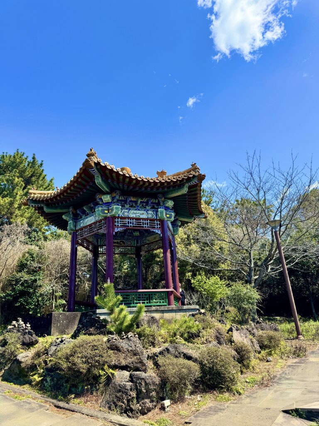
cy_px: 213
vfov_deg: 71.6
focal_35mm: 24
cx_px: 160
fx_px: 295
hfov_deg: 56.8
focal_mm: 6.86
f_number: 1.78
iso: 80
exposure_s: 1/2710
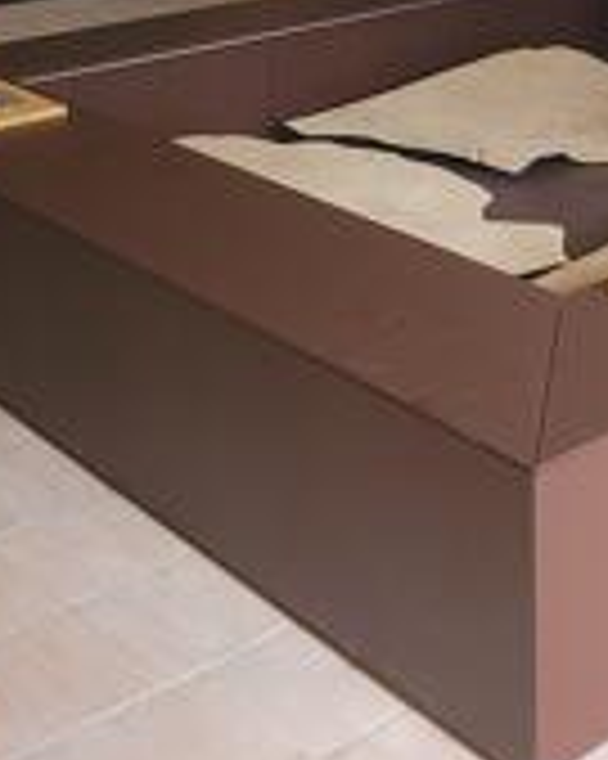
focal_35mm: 72
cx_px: 676
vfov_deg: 23.0
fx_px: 1621
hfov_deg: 20.2
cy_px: -265
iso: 250
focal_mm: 5.4
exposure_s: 1/50
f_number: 1.8
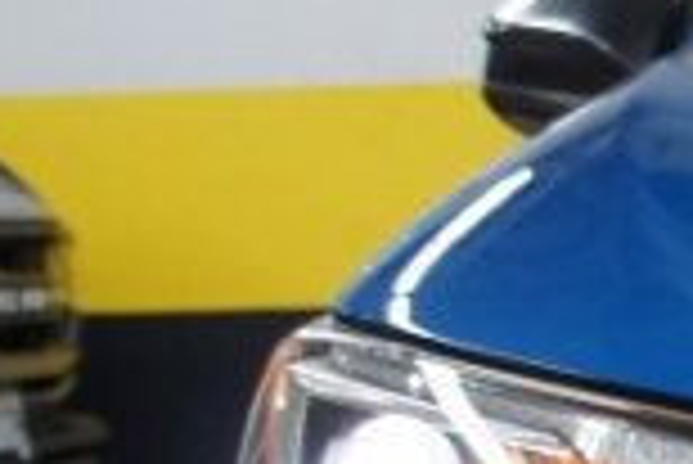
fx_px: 3449
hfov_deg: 10.0
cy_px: 646
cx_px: 1674
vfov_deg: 7.6
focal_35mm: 179
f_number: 3.5
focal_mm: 18
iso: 200
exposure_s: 1/30
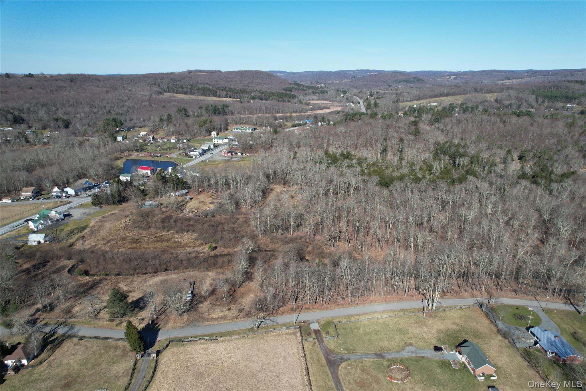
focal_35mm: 22
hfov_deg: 78.6
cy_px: 196
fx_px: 358
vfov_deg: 57.2
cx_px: 293
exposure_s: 1/2000
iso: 120
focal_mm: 8.38
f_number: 2.8
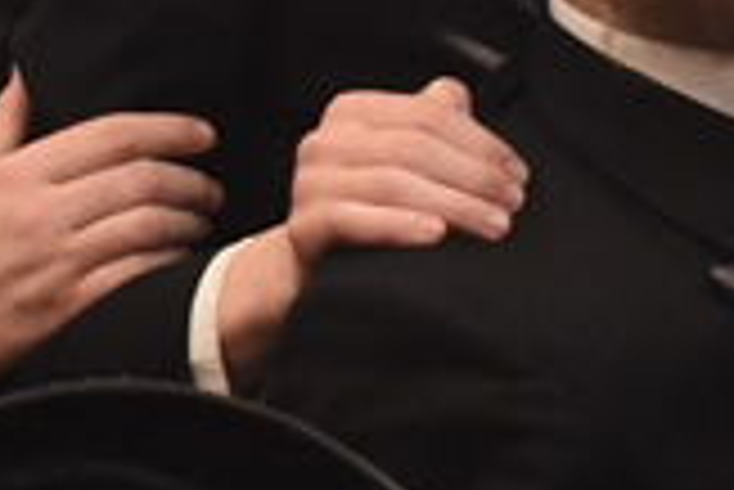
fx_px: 3592
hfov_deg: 11.5
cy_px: -119
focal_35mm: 176
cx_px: -95
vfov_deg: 7.7
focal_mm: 28
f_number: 5.6
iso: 6400
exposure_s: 1/200
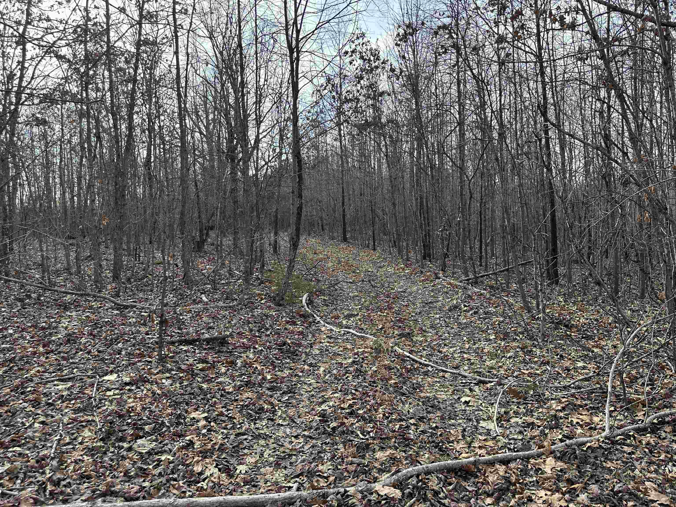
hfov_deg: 71.6
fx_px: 469
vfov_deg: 56.8
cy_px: 254
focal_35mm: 24
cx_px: 338
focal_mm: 6.86
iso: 80
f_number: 1.78
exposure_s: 1/943
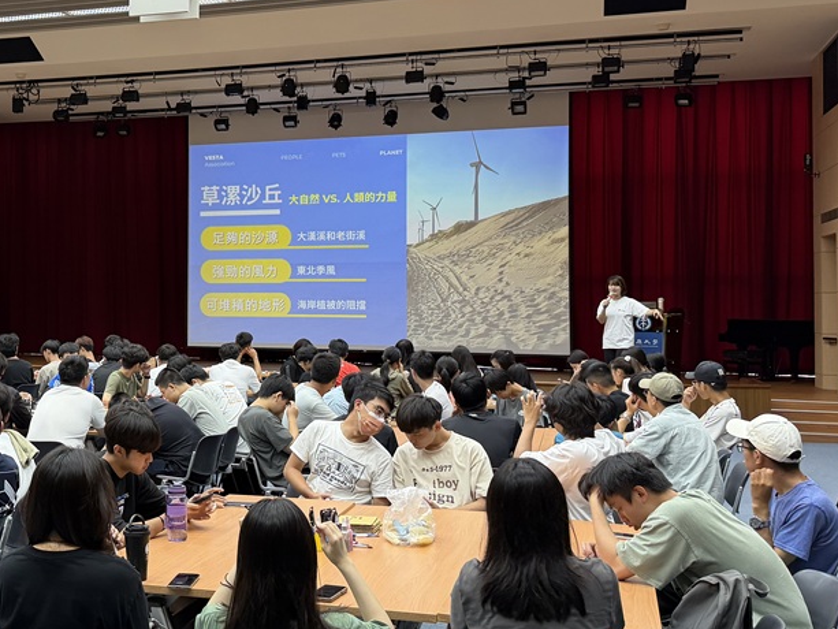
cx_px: 159
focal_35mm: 47
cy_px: 273
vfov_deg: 30.9
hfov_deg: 38.8
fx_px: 1138
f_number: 1.78
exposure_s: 1/60
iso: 160
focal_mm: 6.76
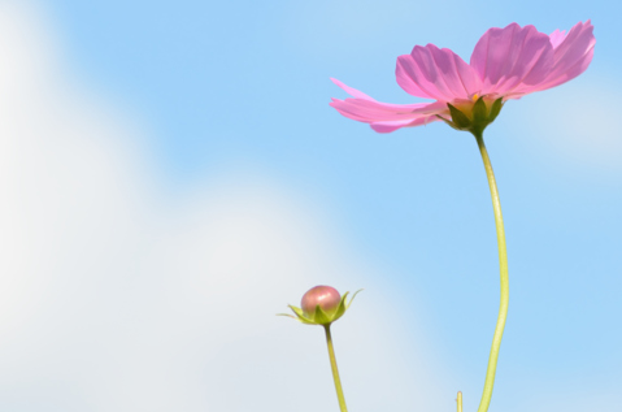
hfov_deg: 6.4
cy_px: 108
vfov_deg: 4.3
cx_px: 483
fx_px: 5533
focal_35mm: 321
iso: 200
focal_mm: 100
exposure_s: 1/640
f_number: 6.3
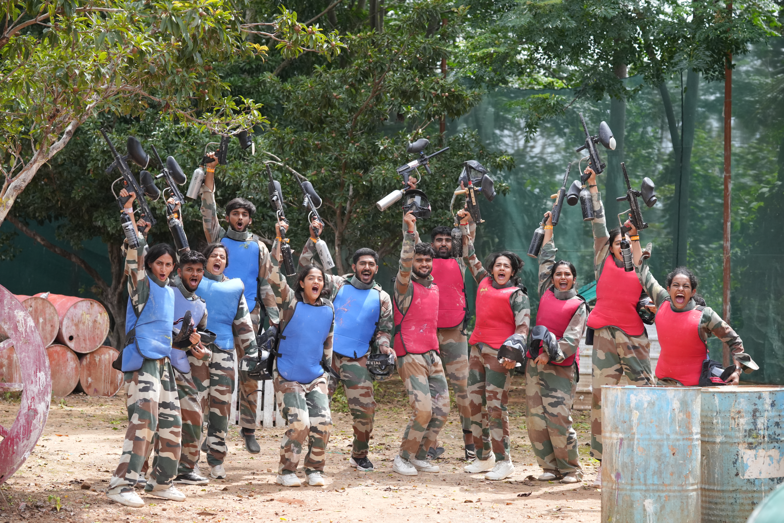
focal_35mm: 85
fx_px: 1851
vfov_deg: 16.1
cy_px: 262
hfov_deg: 23.9
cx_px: 392
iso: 2500
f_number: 4
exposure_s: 1/8000
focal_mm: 85
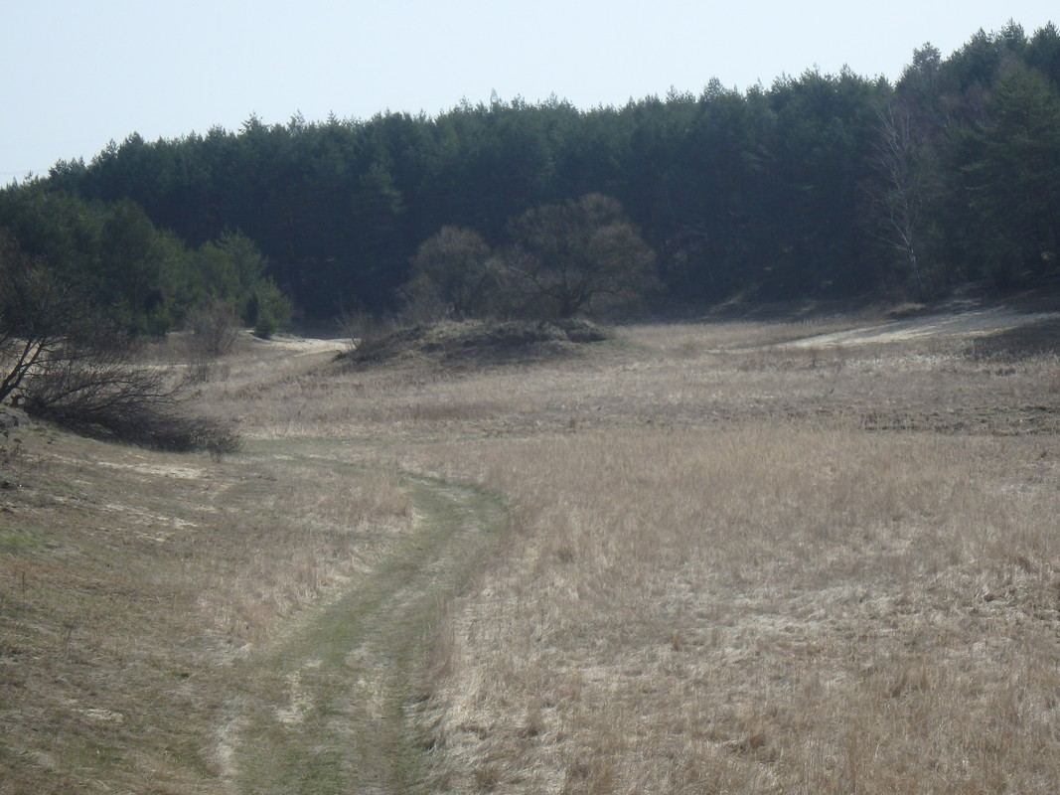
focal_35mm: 105
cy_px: 398
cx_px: 530
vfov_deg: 14.1
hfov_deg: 18.7
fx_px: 3215
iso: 125
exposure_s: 1/500
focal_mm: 18.7
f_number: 5.7
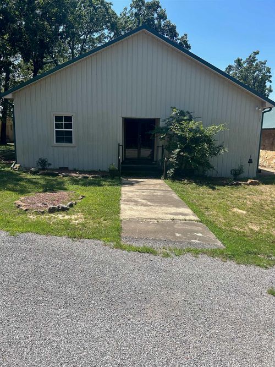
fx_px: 275
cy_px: 184
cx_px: 138
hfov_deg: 53.0
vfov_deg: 67.3
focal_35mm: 26
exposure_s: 1/3165
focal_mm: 5.7
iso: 50
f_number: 1.5
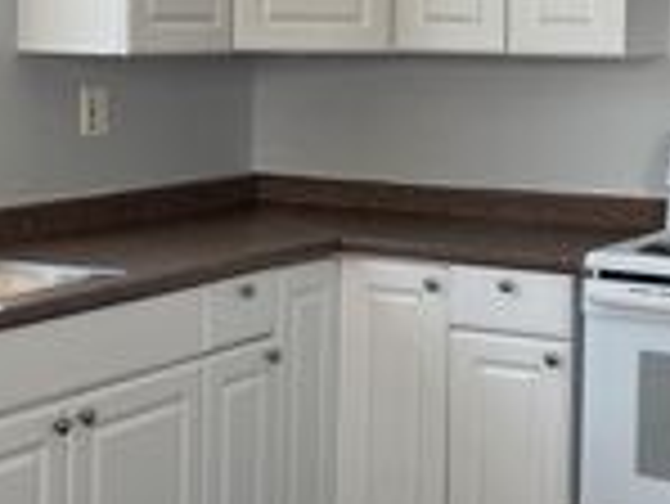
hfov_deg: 22.5
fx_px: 1685
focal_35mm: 87
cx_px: 315
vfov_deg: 16.9
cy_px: 151
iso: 40
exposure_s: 1/121
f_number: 1.5
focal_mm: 5.7
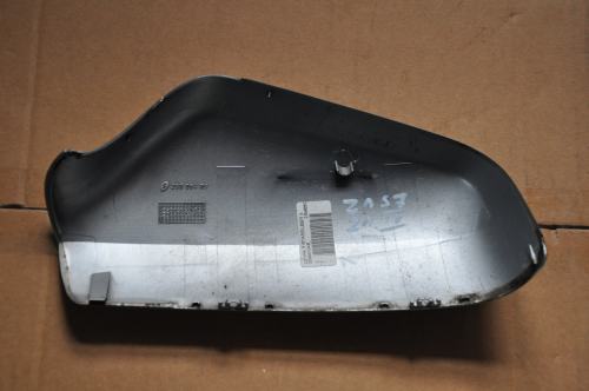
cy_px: 196
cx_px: 294
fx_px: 980
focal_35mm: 60
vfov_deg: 22.6
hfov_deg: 33.4
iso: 800
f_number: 4.5
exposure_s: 1/50
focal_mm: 40
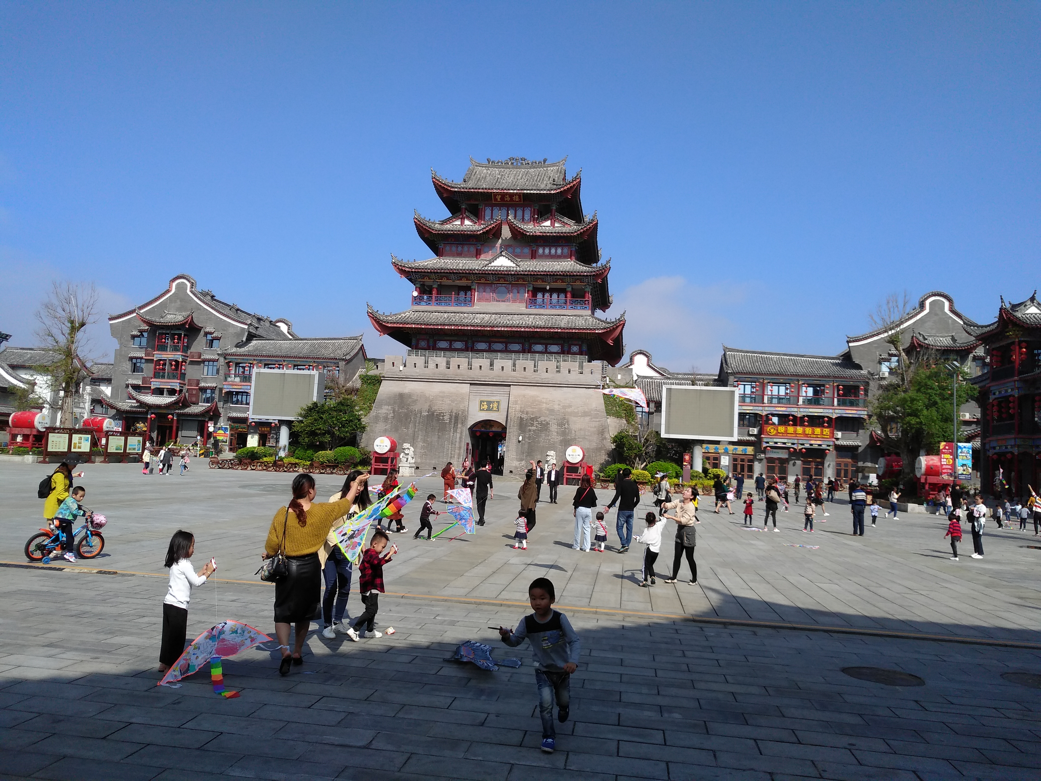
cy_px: 390
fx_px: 812
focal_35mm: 27
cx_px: 520
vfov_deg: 51.4
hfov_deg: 65.3
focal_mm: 3.66
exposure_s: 1/2500
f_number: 2
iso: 100
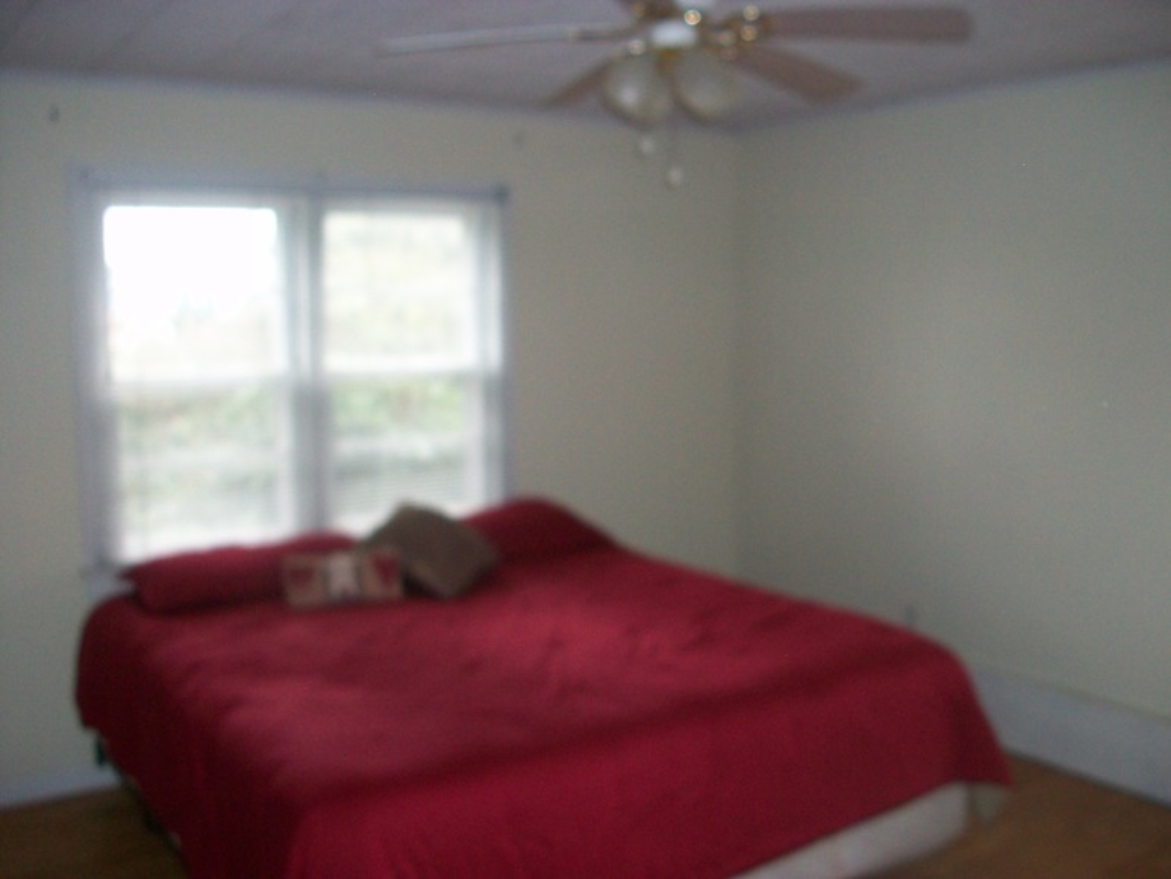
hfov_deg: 54.0
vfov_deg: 41.8
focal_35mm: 34
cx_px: 586
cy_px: 440
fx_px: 1150
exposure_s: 1/50
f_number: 2.8
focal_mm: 5.7
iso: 120
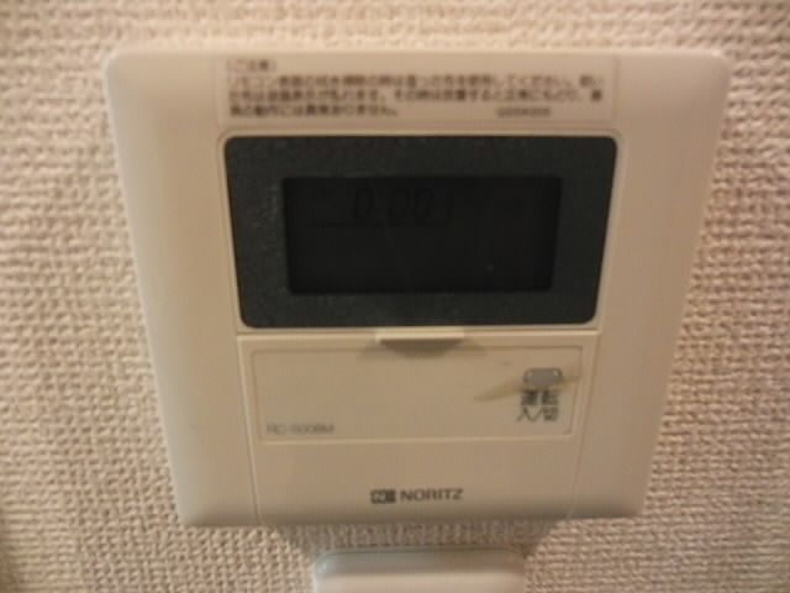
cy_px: 296
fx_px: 548
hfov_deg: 71.6
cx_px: 395
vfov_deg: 56.8
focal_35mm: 24
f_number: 3.2
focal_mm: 4.3
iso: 800
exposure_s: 1/25
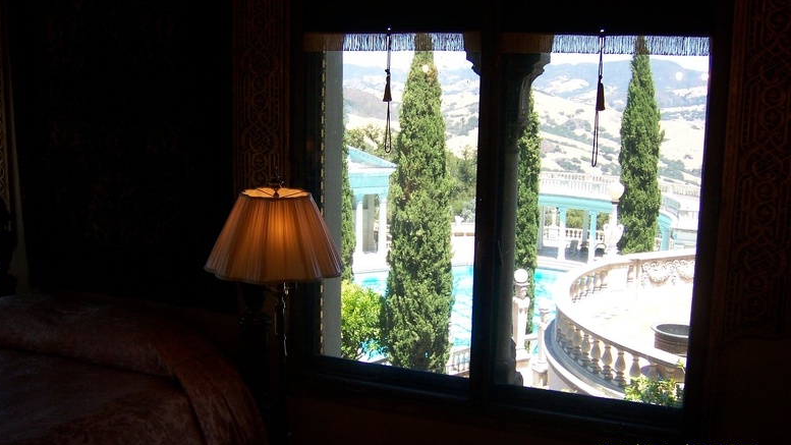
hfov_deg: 50.5
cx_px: 396
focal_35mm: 40
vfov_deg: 29.7
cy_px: 236
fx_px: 839
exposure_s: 1/100
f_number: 2.8
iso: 80
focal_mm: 6
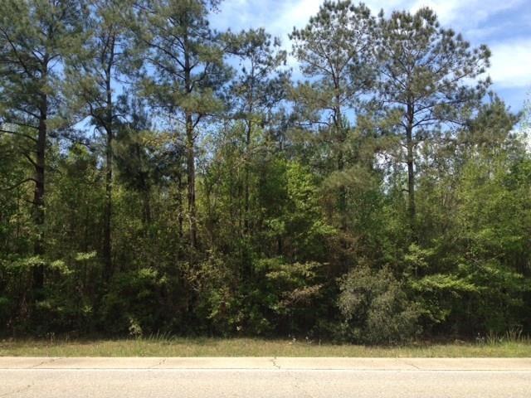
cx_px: 266
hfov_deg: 52.6
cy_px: 199
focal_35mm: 35
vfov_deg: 40.7
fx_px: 537
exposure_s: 1/920
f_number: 2.4
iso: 50
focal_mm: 4.28
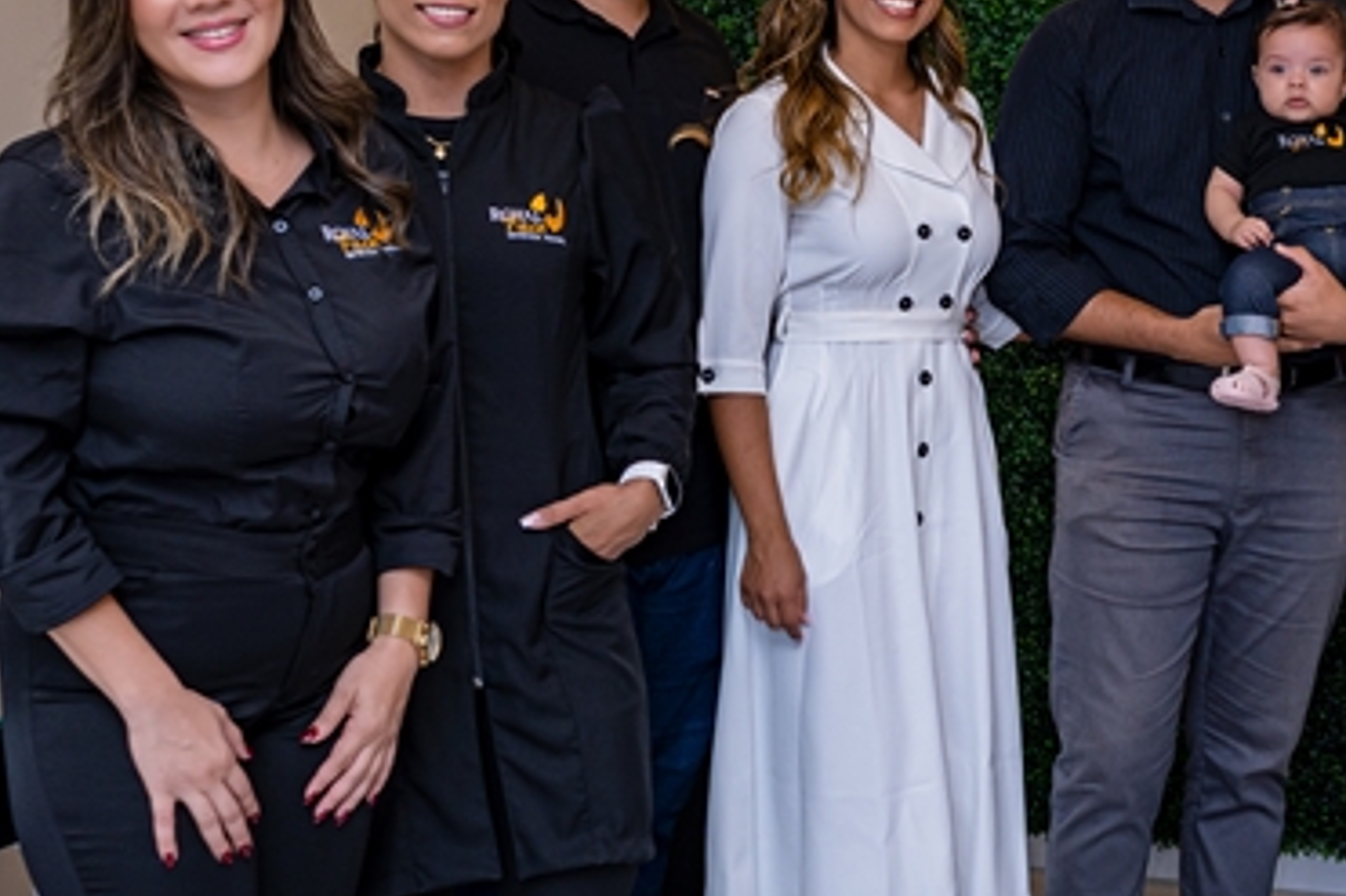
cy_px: 468
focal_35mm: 72
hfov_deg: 27.4
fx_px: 2691
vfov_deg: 18.9
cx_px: 1127
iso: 100
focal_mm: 24
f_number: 3.2
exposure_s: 1/200
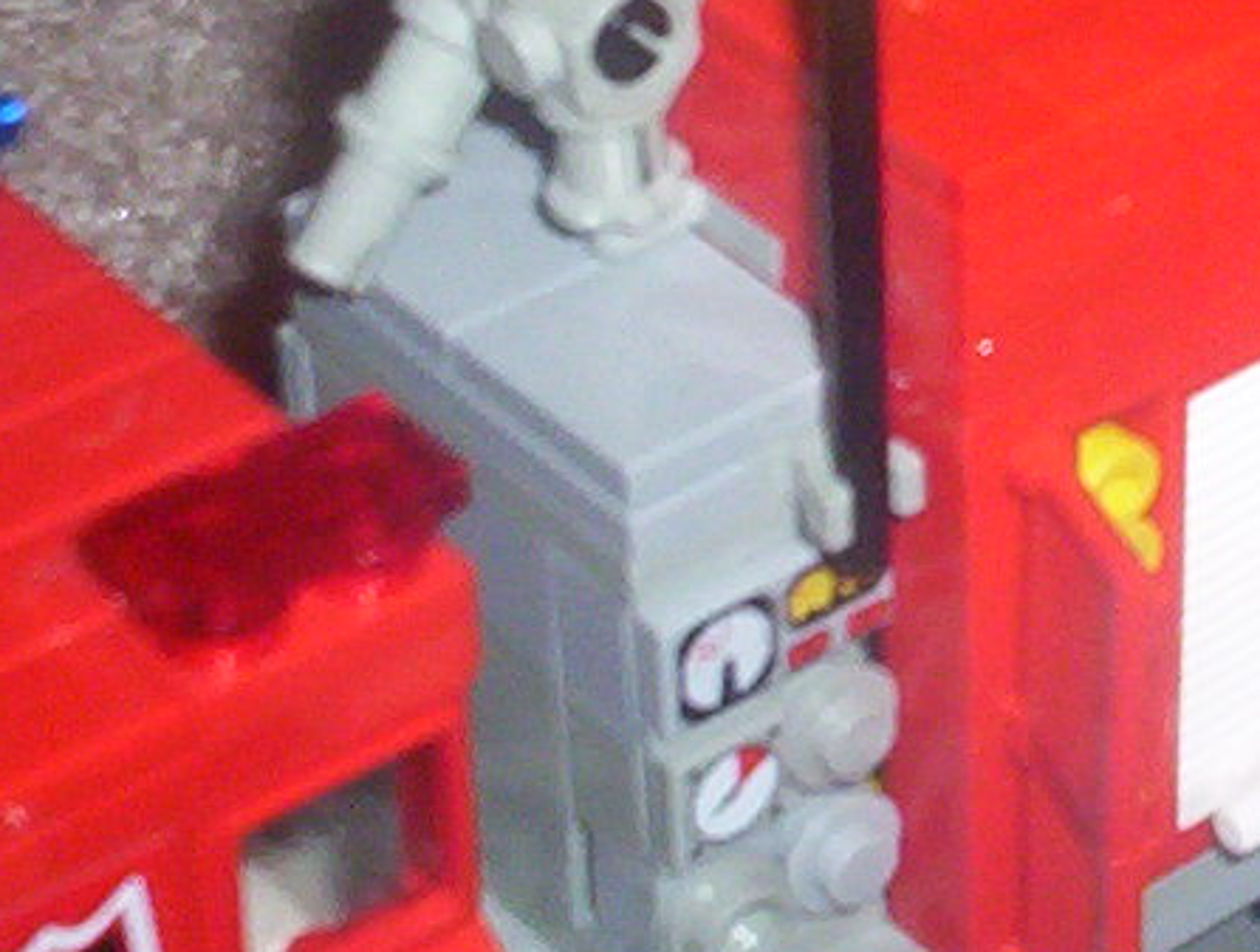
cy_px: 333
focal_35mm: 139
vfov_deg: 10.7
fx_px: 5073
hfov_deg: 13.4
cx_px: 1819
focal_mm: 4.99
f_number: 4.5
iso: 140
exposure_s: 1/60
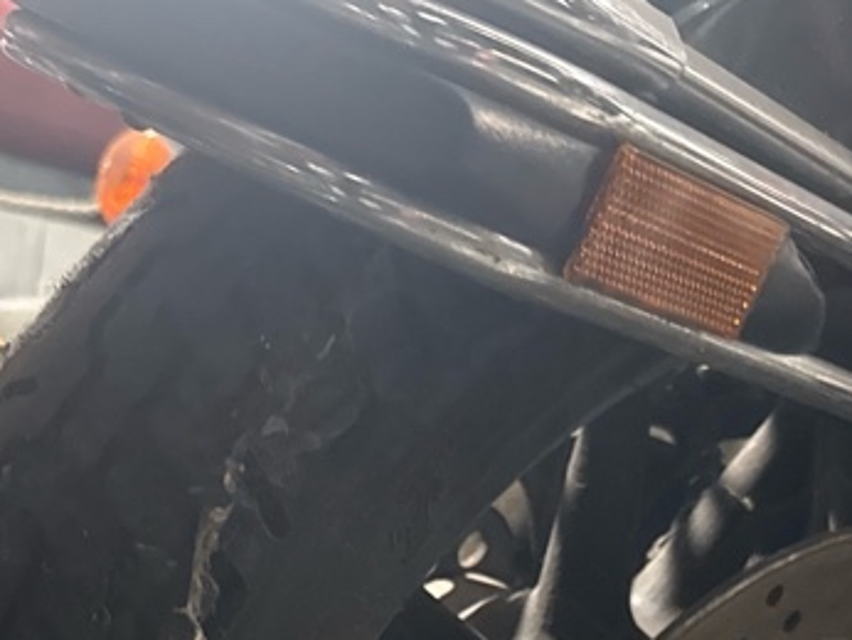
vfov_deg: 19.3
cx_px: 217
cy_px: 802
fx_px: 1749
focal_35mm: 71
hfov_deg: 27.0
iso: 1000
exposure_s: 1/40
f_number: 1.78
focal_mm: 6.76
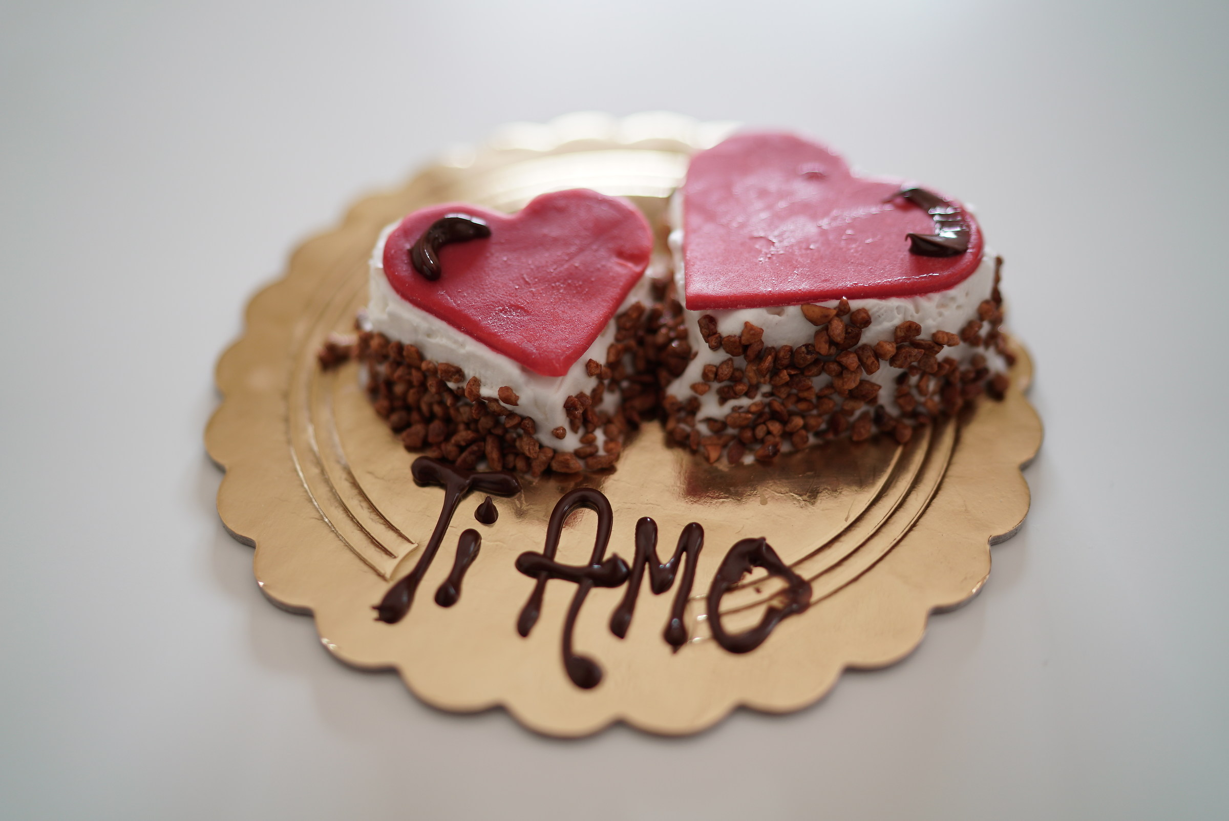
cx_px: 614
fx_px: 1195
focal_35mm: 35
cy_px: 410
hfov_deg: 54.4
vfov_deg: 37.9
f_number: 1.4
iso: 160
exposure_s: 1/50
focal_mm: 35
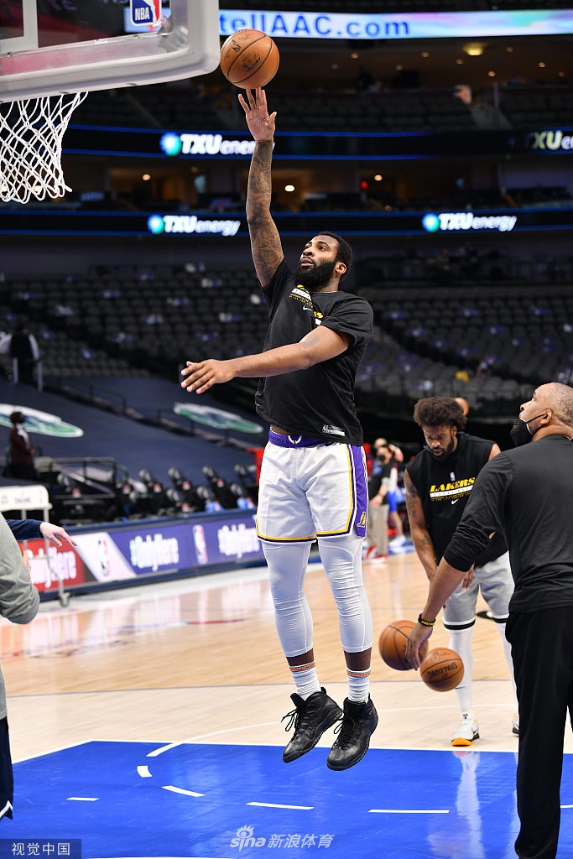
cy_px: 430
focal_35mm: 85
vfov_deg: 23.9
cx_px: 286
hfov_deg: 16.1
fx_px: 2029
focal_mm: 85
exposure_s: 1/640
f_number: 3.2
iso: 1250
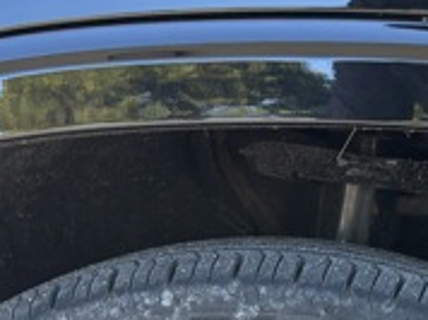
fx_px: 1445
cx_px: 248
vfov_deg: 11.9
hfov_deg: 16.8
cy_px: 522
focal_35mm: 117
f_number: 1.6
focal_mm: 5.96
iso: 64
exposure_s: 1/126
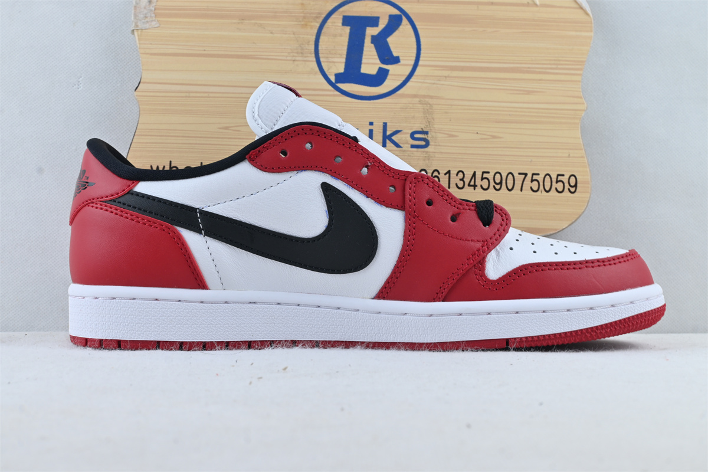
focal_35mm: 49
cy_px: 236
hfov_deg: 40.5
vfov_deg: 27.7
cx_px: 354
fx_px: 959
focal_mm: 32.5
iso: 100
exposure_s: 1/15
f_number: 10
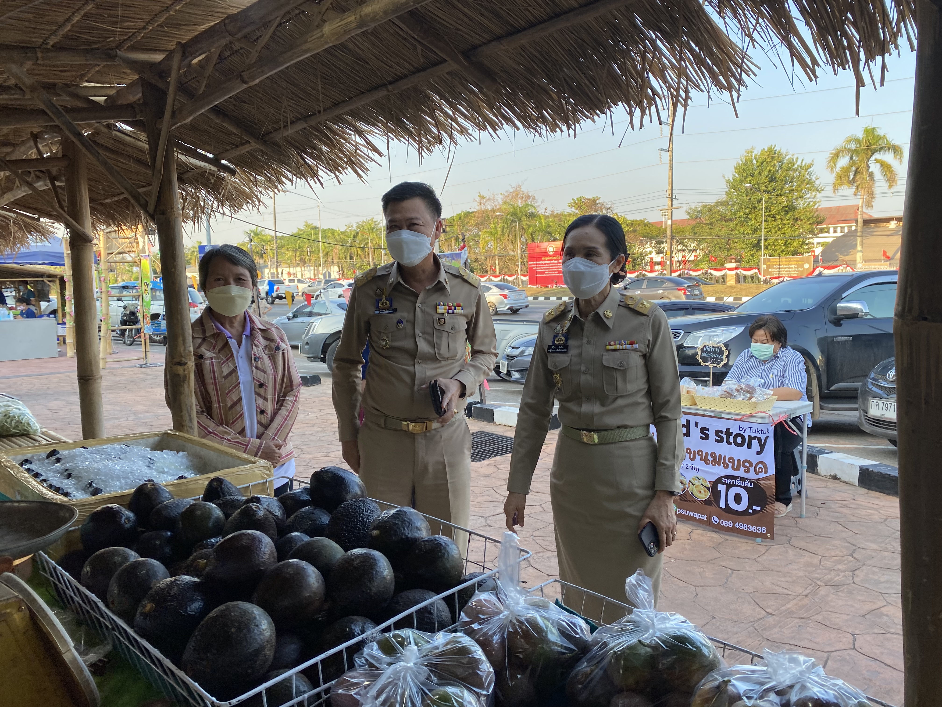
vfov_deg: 53.1
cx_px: 471
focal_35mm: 26
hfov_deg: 67.3
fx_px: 708
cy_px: 354
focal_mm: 4.25
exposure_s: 1/262
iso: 32
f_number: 1.8
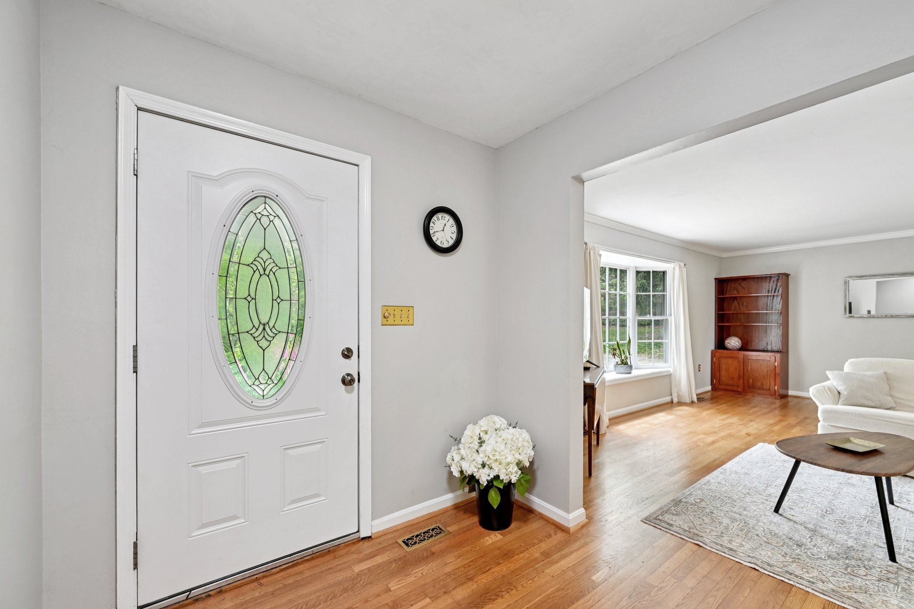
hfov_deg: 100.3
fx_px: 381
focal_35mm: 15
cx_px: 483
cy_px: 318
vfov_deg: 77.3
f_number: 8
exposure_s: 1/13
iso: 400
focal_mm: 14
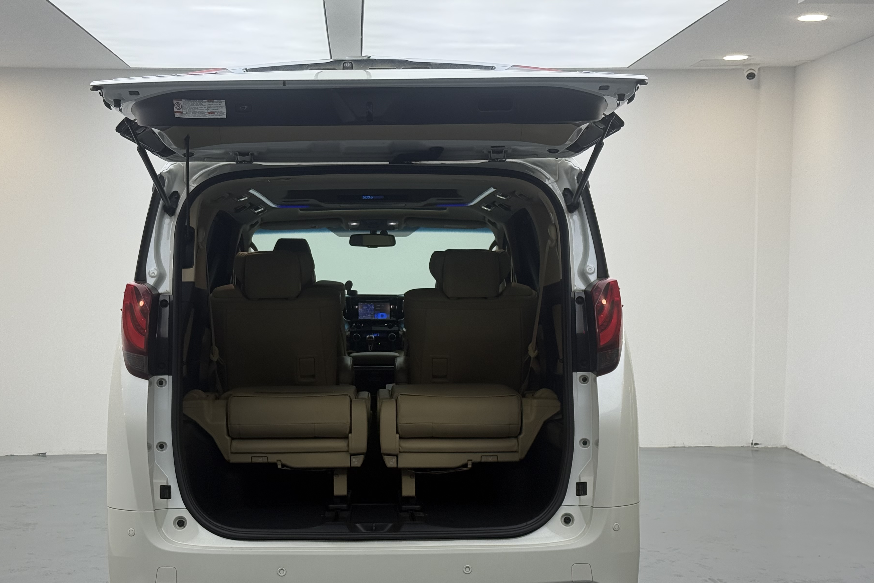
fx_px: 1359
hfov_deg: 35.6
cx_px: 384
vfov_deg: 24.2
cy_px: 344
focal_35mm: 56
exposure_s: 1/189
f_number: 1.78
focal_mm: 6.76
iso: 64
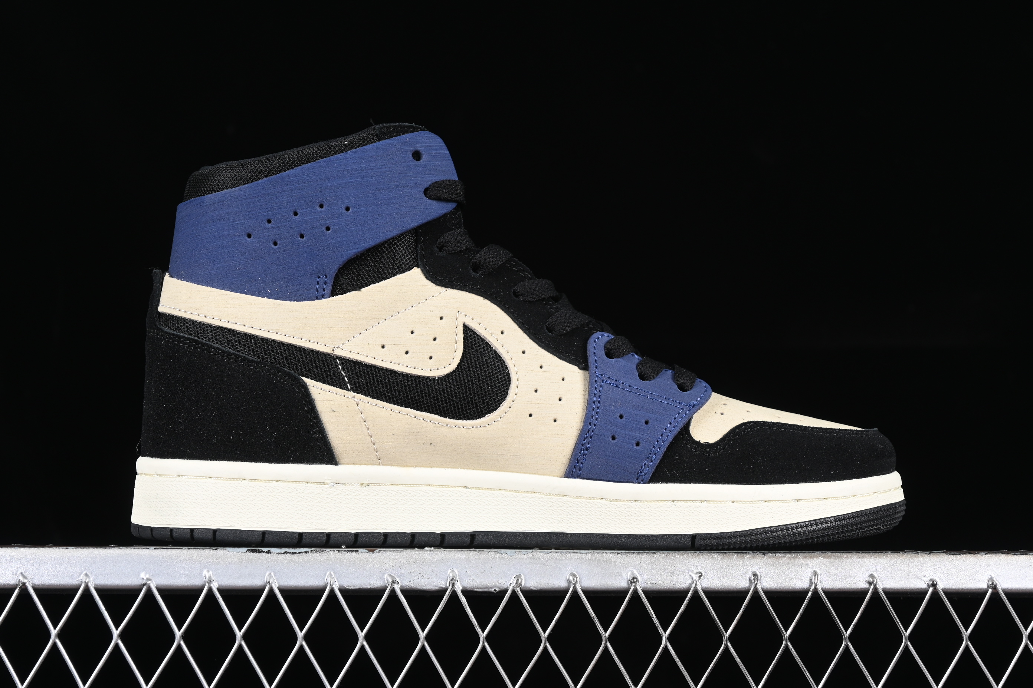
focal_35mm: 75
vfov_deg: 18.2
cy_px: 344
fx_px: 2152
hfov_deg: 27.0
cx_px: 516
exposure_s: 1/60
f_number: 6.3
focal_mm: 50
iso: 160
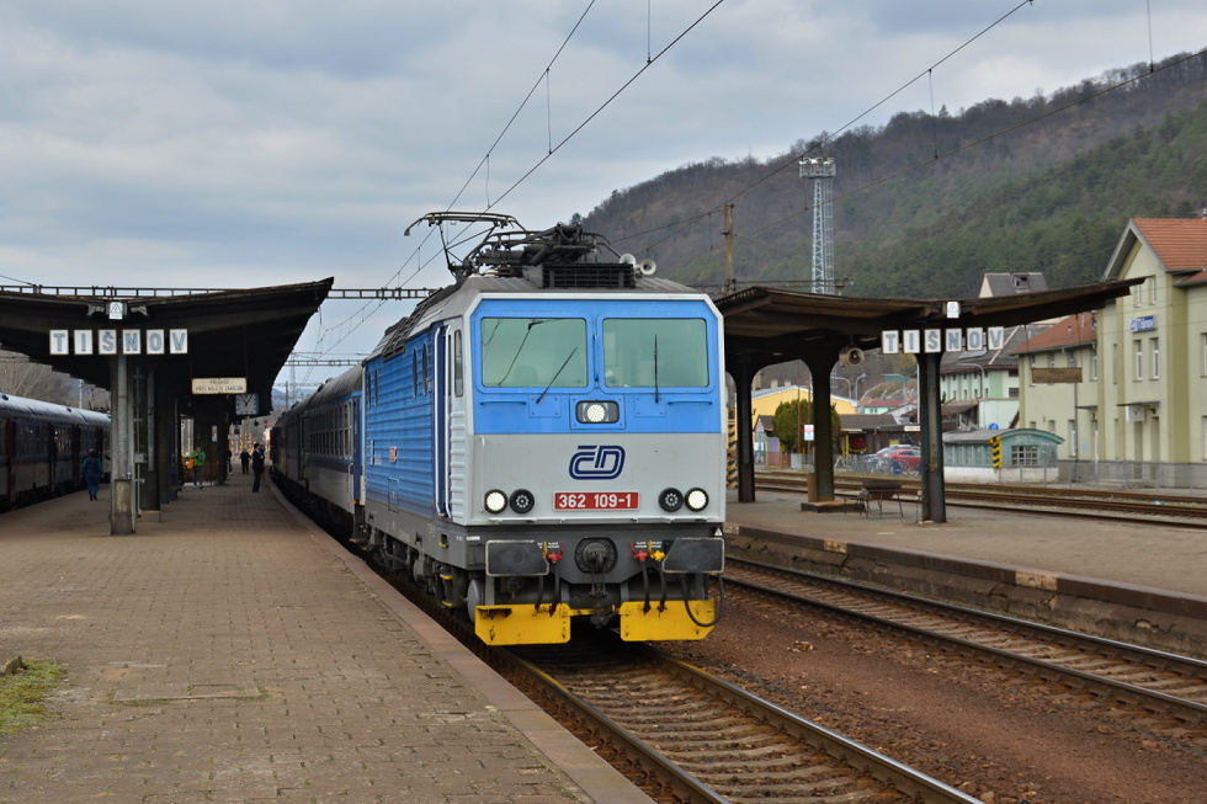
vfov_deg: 21.6
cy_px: 402
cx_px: 604
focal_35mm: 63
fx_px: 2112
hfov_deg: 31.9
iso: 200
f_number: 8
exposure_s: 1/250
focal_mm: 42
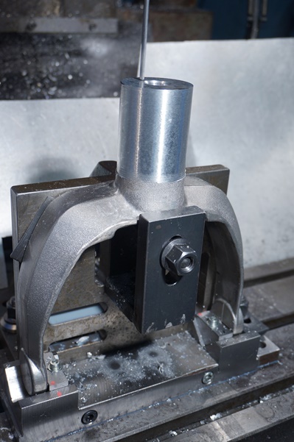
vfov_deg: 46.5
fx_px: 516
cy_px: 221
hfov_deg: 31.8
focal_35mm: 42
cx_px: 147
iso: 200
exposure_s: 1/30
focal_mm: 28
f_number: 4.5
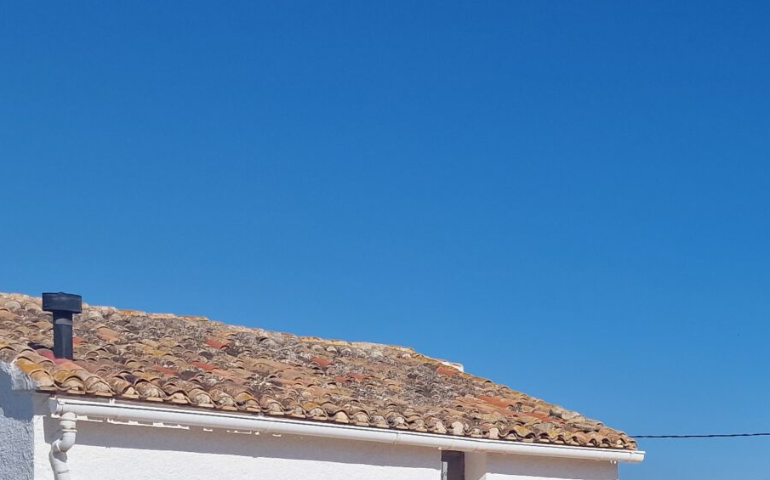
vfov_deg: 17.6
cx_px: 689
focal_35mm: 69
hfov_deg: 28.7
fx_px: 1448
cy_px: 632
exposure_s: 1/2472
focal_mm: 6.4
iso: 50
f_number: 1.8
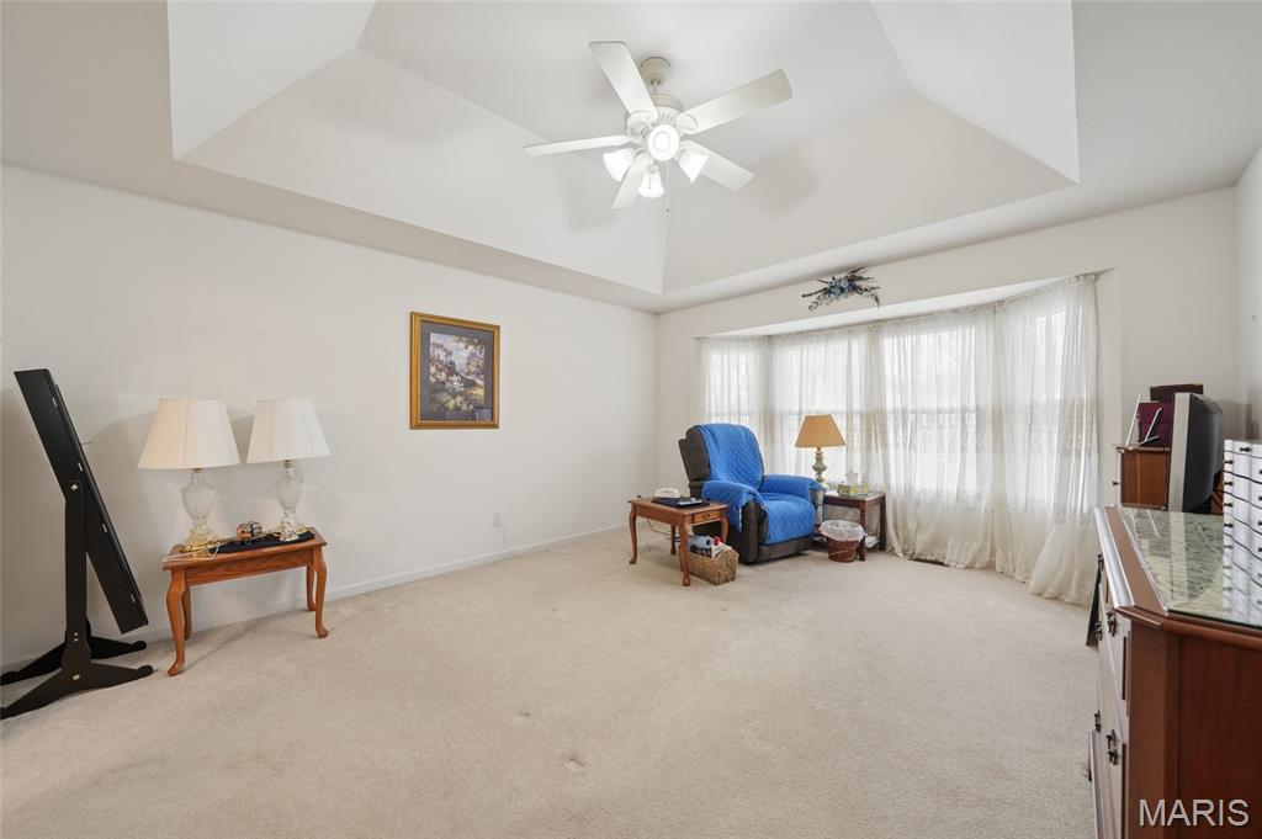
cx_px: 631
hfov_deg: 108.4
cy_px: 420
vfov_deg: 85.3
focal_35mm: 13
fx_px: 455
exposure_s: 1/20
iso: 400
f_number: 8
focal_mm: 13
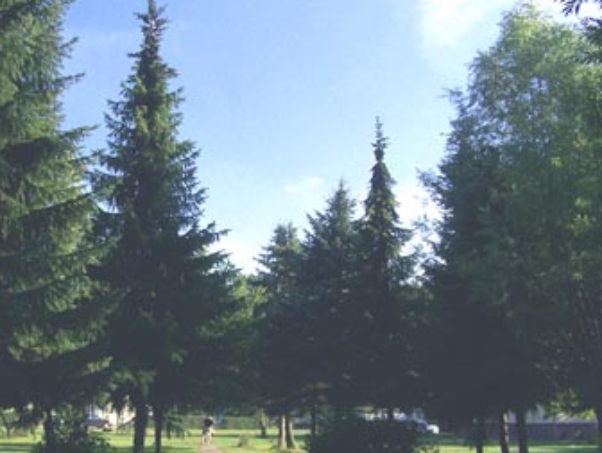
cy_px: 261
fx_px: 836
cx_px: 250
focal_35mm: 48
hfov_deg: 39.5
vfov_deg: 30.3
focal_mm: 6.3
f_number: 4
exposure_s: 1/320
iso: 64
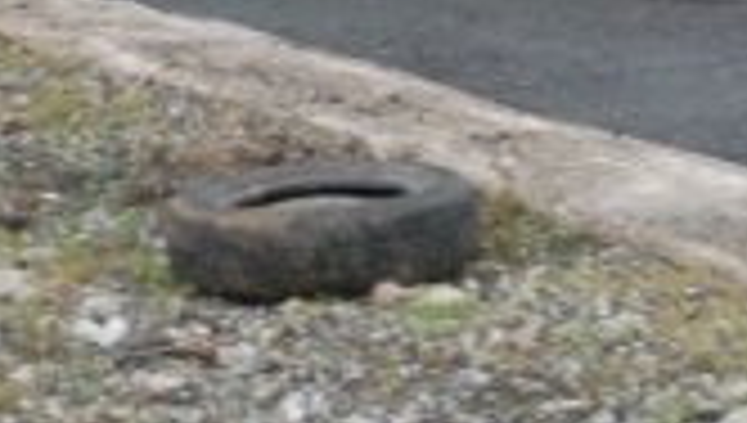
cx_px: 315
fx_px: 5515
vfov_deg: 4.3
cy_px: -486
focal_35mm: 278
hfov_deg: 7.7
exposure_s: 1/500
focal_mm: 46
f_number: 5
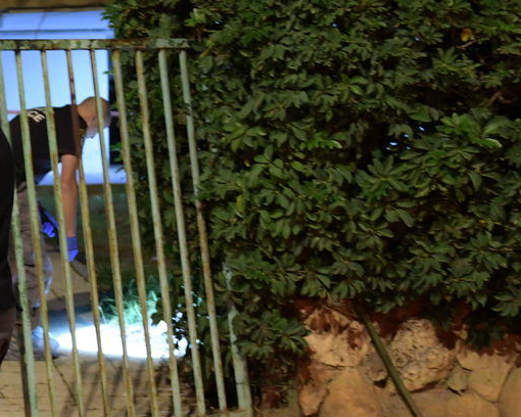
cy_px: 323
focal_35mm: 116
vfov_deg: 13.2
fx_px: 1789
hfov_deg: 15.8
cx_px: -137
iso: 2800
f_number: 2.8
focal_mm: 45
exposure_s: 1/50
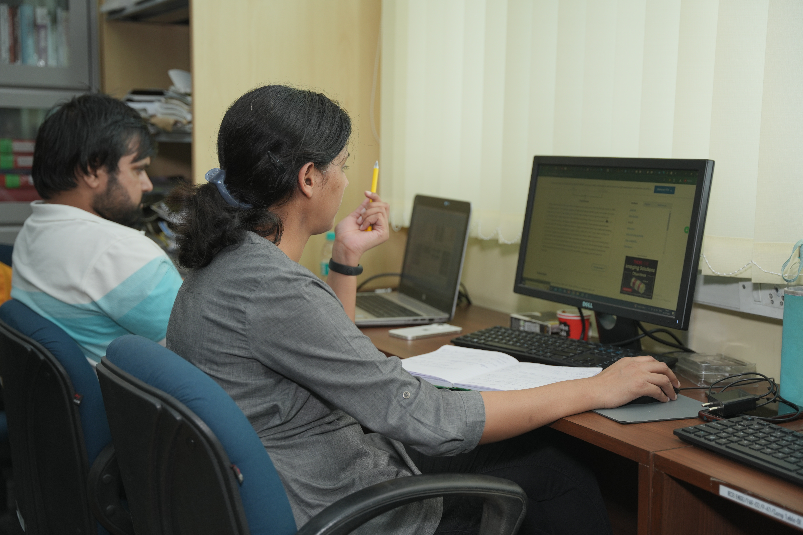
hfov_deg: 40.3
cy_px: 268
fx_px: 1095
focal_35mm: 49
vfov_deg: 27.5
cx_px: 402
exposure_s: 1/125
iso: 320
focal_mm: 49.1
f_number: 3.2
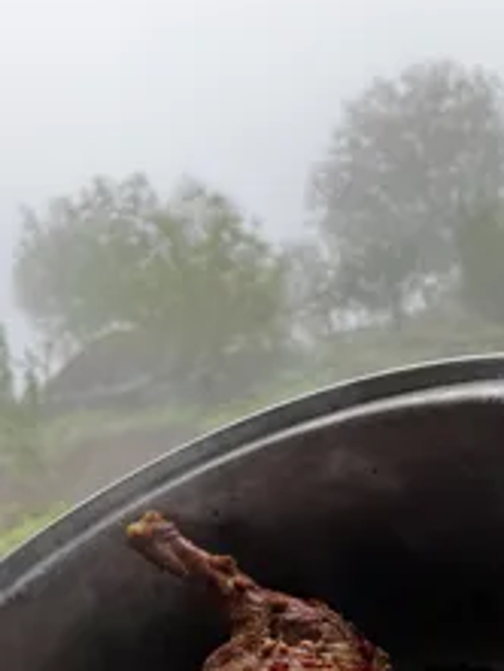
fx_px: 912
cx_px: 261
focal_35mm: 47
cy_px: 562
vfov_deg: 38.5
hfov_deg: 30.9
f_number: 1.5
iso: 50
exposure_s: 1/667
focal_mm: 5.7
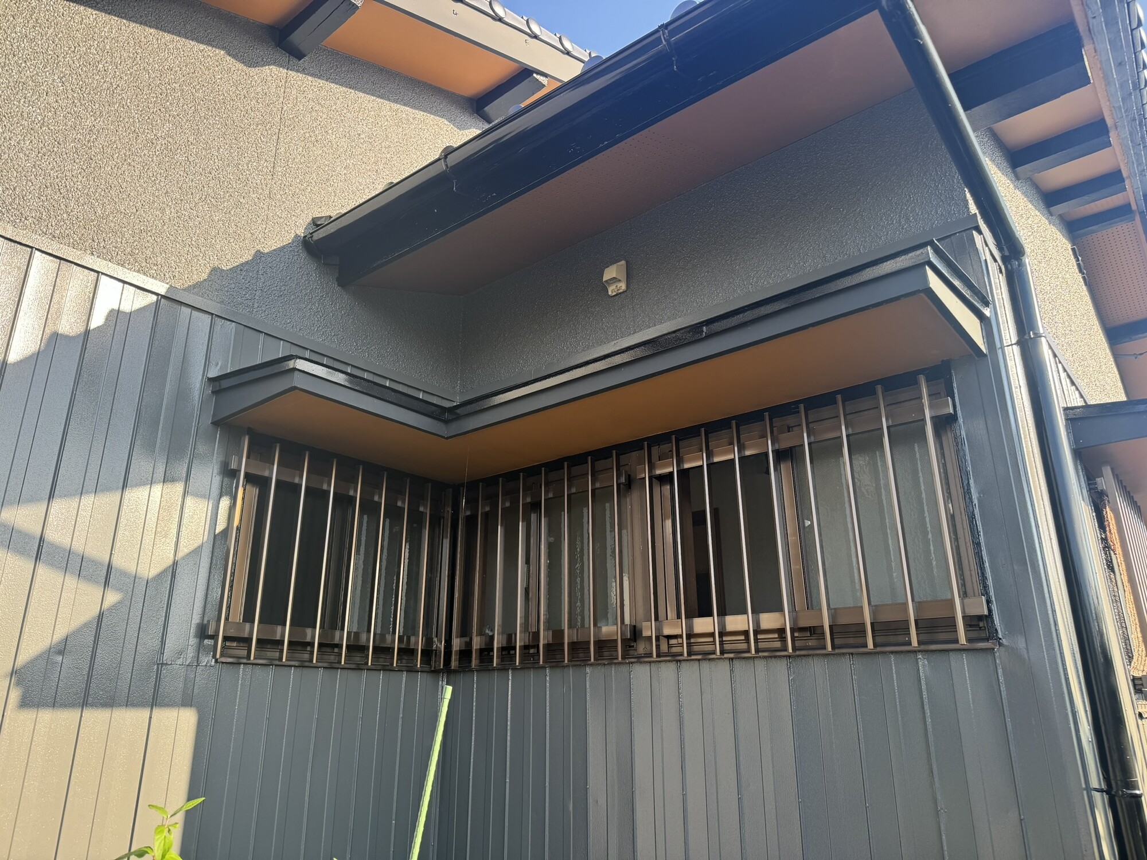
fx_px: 795
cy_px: 430
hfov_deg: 71.6
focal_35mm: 24
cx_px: 574
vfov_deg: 56.8
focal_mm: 6.76
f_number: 1.78
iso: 80
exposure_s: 1/364
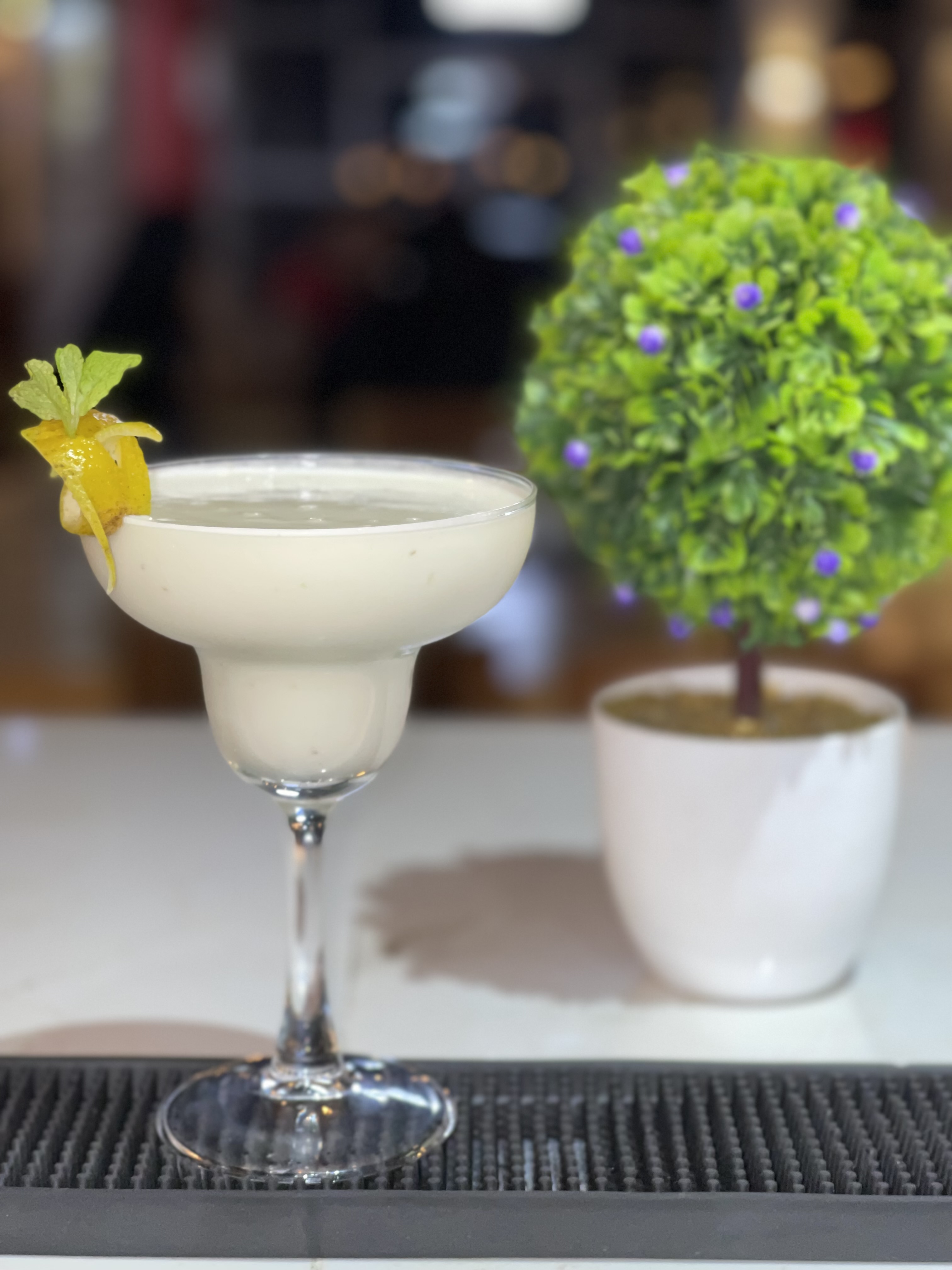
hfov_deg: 22.9
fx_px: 2347
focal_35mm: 64
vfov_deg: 30.3
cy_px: 635
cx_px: 476
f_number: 2.2
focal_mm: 7.5
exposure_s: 1/120
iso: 160
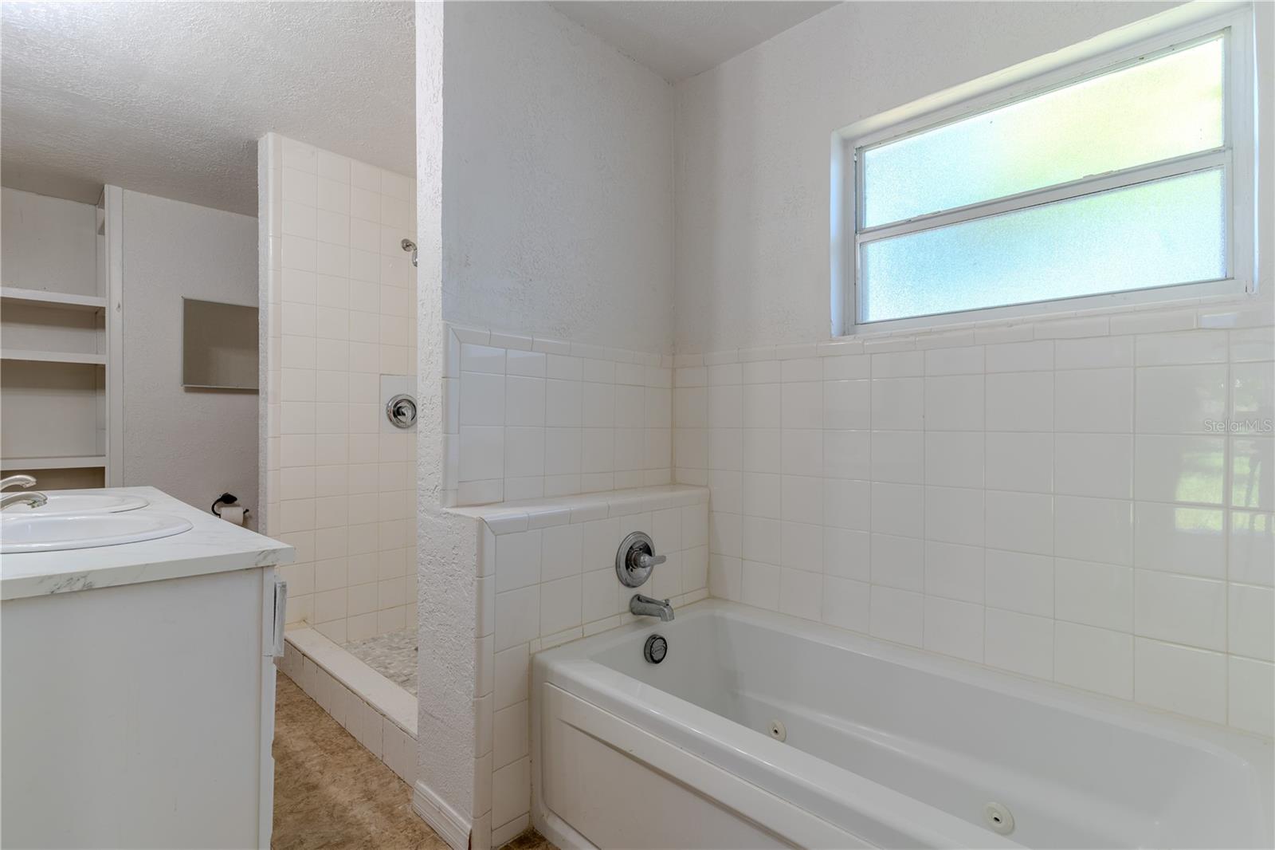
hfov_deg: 93.3
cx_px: 638
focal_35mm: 17
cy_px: 425
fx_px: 602
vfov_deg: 70.4
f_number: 8
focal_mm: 17
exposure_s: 1/40
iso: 100
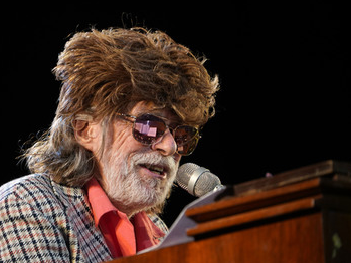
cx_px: 132
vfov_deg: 2.5
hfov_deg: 3.3
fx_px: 6157
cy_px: 147
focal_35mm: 607
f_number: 6.3
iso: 2000
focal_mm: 489
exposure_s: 1/250
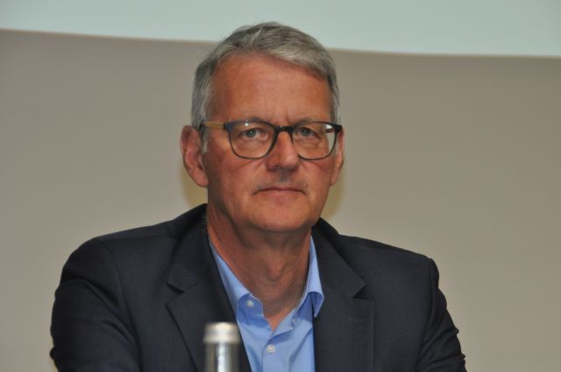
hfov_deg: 14.4
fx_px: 2218
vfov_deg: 9.6
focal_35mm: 142
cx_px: 280
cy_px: 186
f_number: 5.6
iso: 800
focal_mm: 95
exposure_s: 1/125
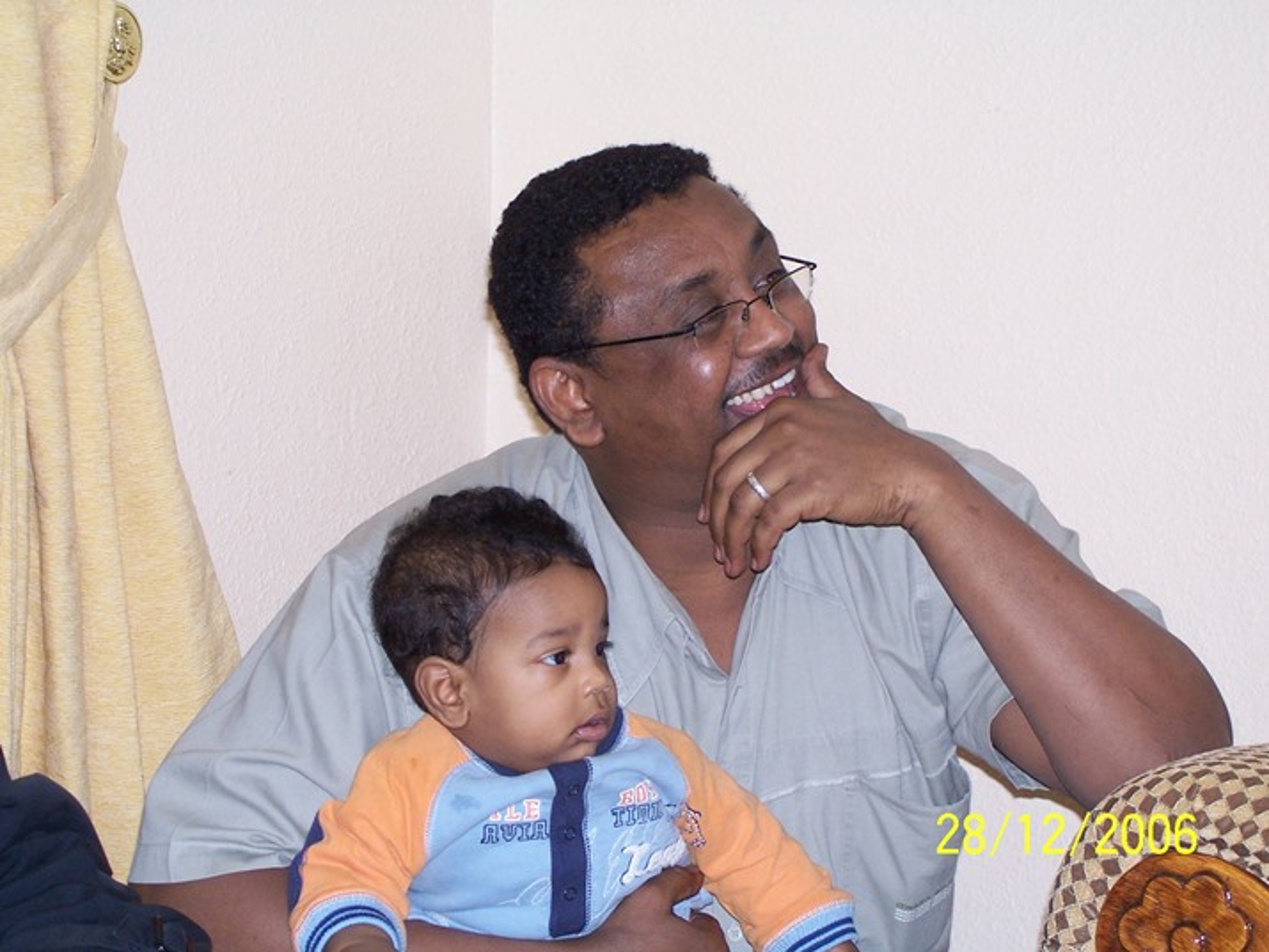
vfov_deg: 14.5
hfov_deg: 19.3
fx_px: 3739
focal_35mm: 102
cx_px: 634
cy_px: 476
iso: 140
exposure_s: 1/125
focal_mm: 17.5
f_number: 4
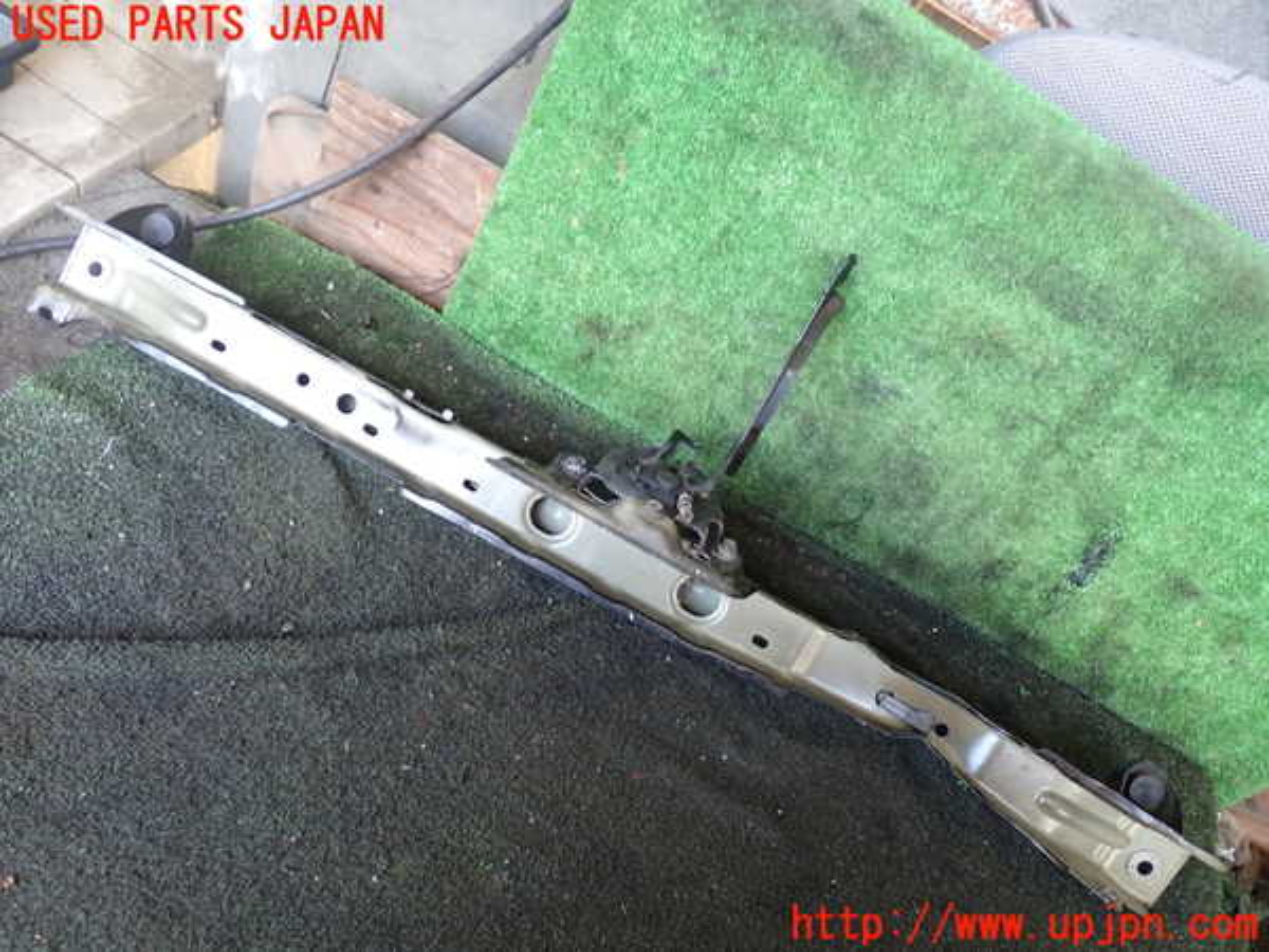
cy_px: 476
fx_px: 1100
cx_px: 634
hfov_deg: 60.0
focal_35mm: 30
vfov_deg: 46.8
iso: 200
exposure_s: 1/40
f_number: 2.3
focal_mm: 5.4
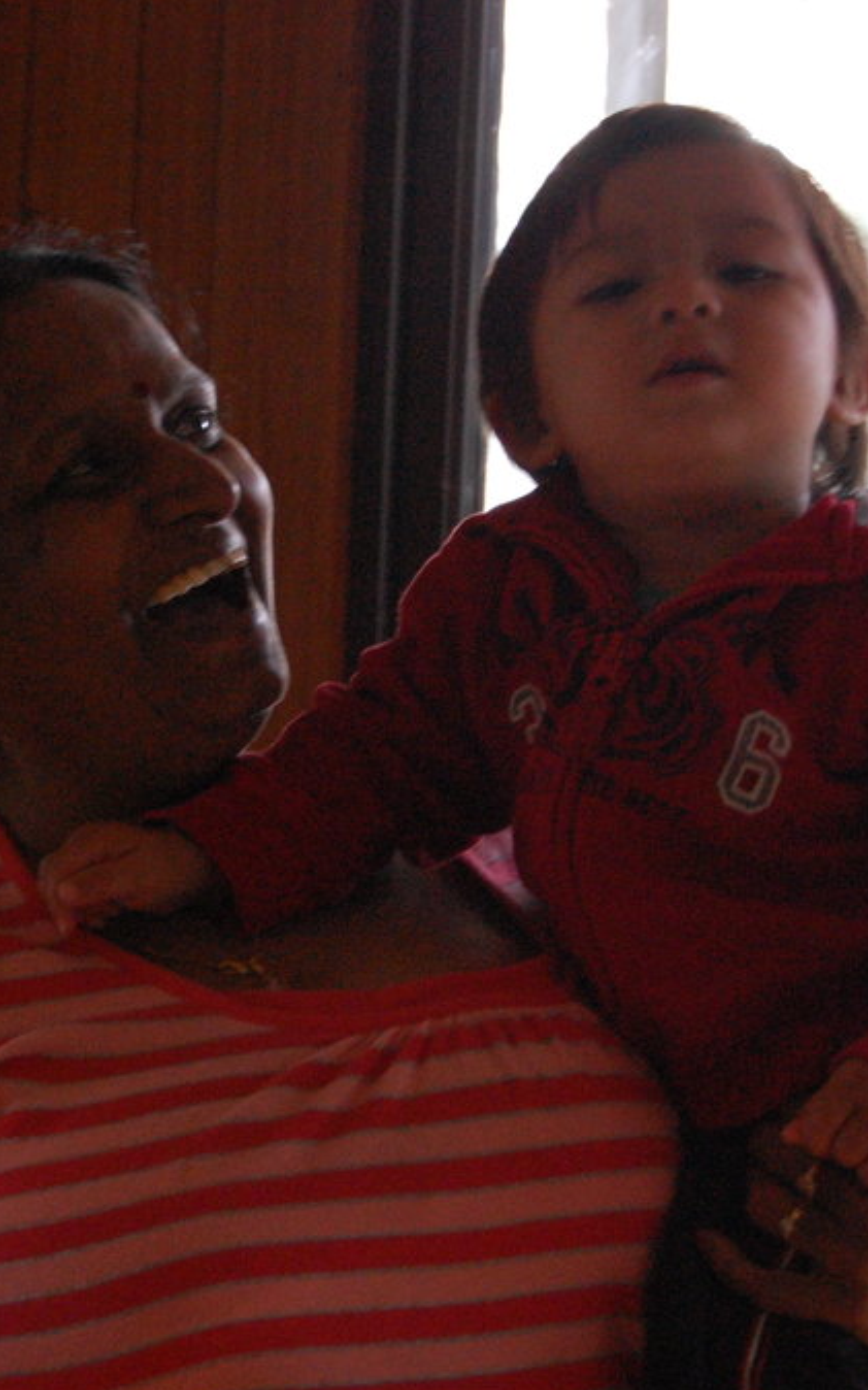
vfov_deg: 18.0
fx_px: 4392
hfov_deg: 11.2
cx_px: 153
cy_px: 700
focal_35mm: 116
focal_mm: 50
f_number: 5.6
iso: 1600
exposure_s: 1/60
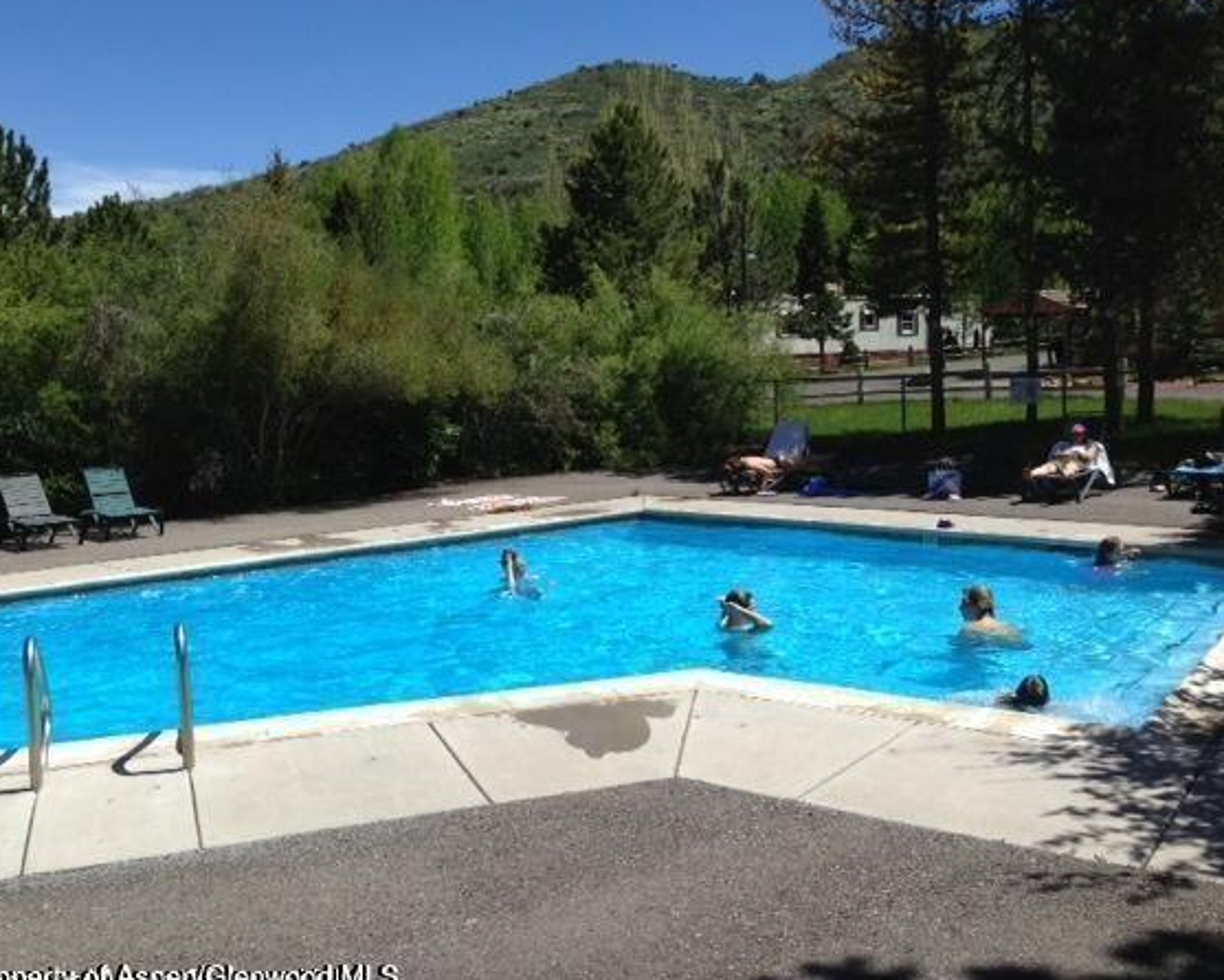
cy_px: 497
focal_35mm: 37
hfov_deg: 49.0
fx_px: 1341
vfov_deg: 40.2
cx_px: 565
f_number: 2.4
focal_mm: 4.13
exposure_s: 1/1869
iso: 50
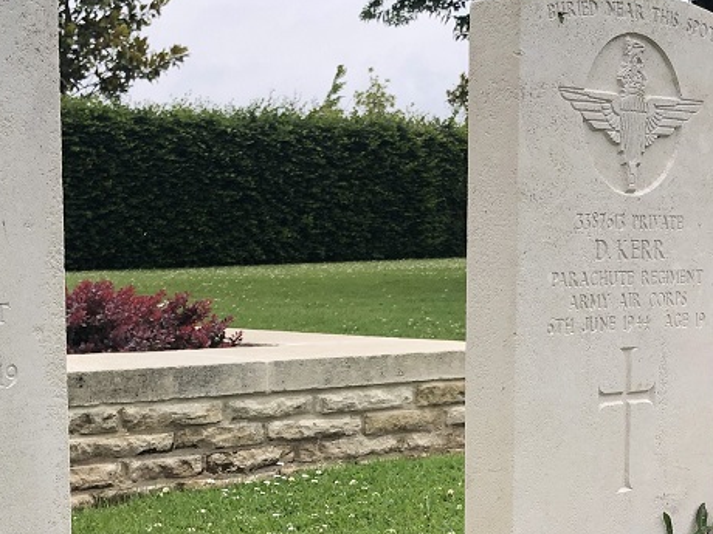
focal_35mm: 73
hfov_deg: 26.7
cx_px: 344
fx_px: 1504
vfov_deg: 19.9
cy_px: 454
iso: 20
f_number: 1.8
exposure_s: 1/1600
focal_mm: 4
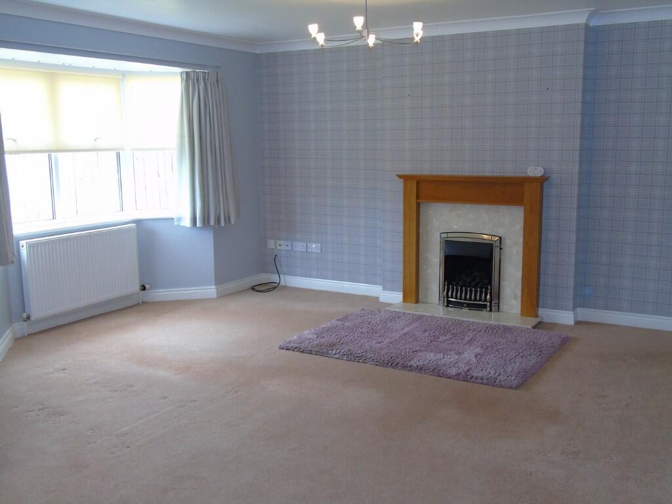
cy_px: 252
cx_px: 336
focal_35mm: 34
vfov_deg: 41.8
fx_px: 660
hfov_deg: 54.0
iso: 200
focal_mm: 6.1
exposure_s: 1/40
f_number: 3.8
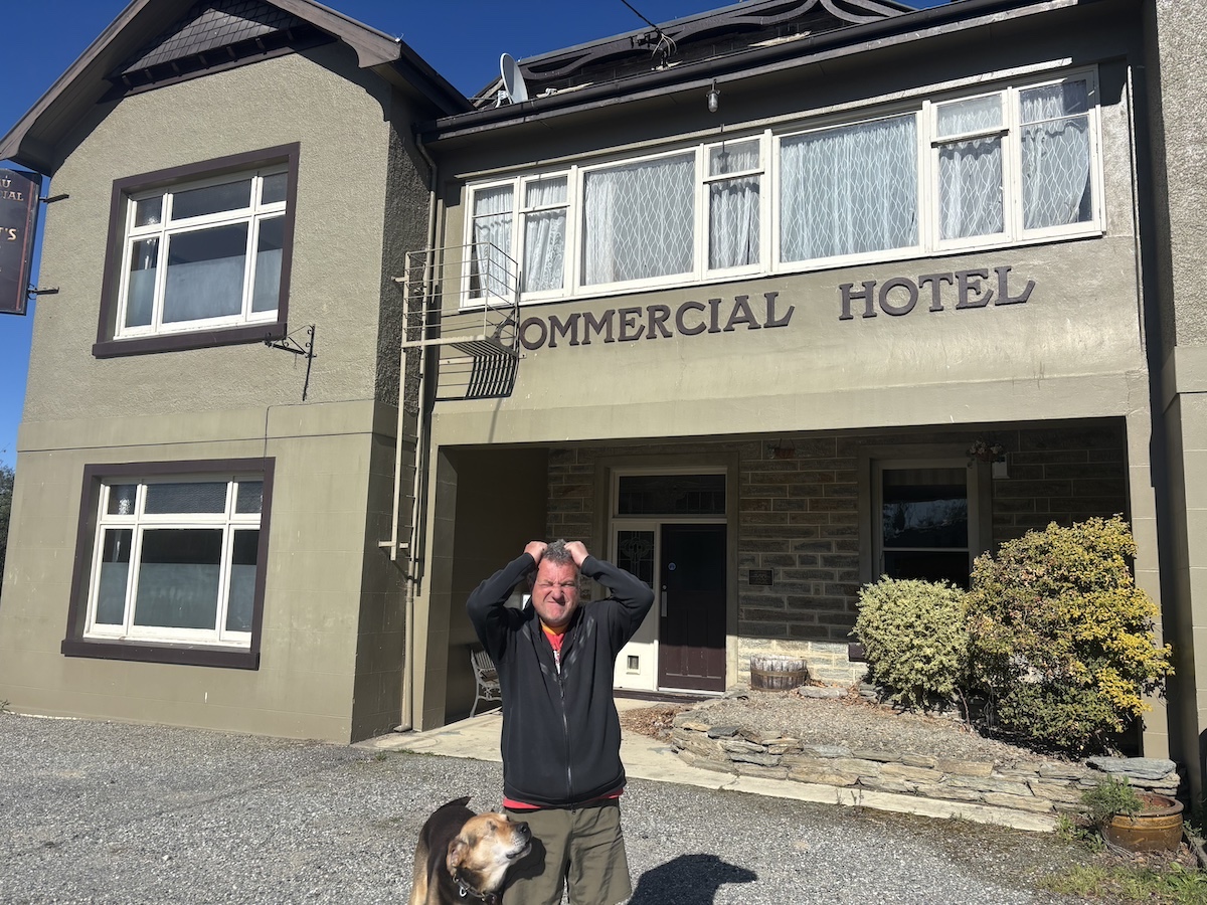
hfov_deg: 67.3
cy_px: 452
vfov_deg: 53.1
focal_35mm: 26
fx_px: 907
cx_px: 604
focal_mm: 5.96
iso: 50
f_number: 1.6
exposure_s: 1/4425
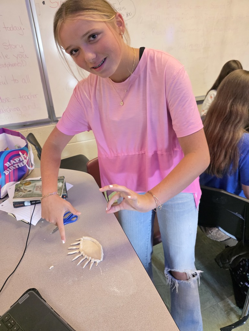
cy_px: 166
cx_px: 124
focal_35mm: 23
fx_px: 221
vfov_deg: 73.9
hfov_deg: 58.9
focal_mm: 6.3
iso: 1250
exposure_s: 1/120
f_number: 1.7
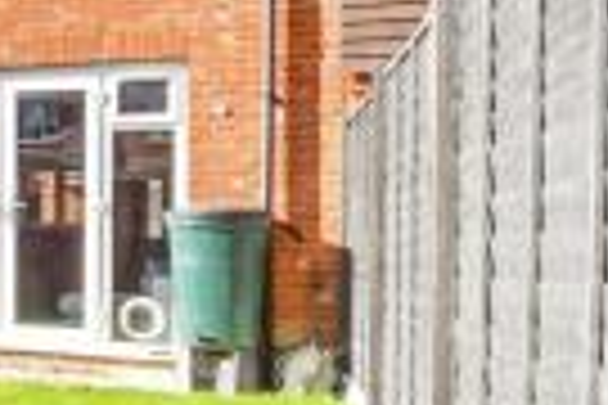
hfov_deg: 27.4
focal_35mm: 53
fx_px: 895
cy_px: 133
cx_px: -279
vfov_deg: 25.4
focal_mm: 10
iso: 250
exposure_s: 1/200
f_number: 8
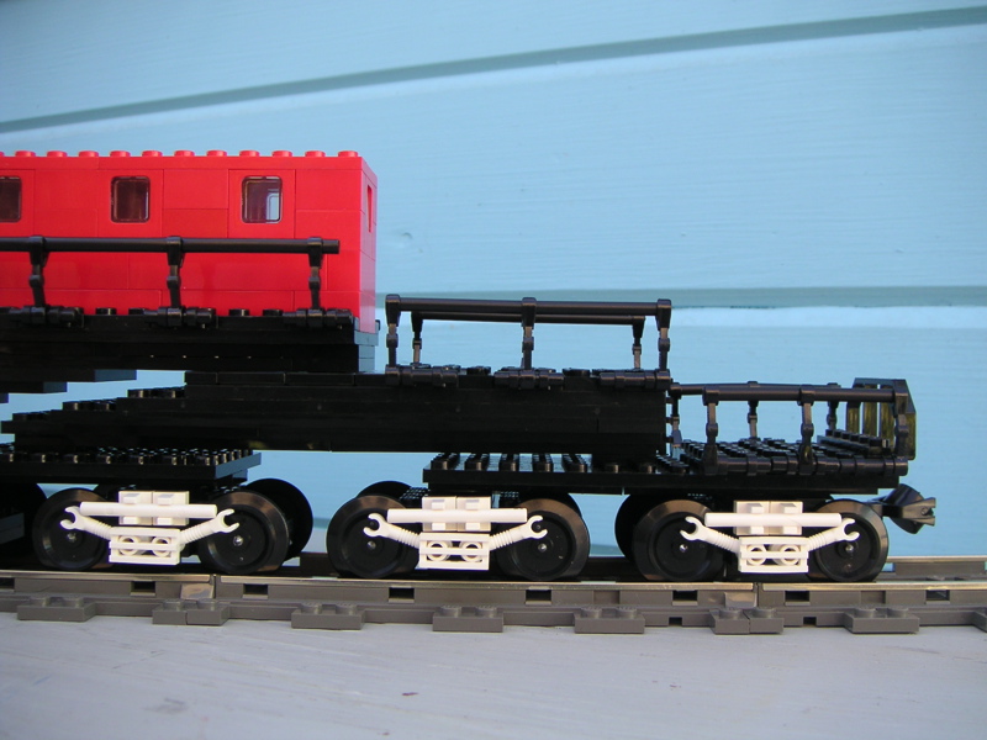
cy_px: 370
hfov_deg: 49.0
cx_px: 494
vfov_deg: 37.7
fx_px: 1083
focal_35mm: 38
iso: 50
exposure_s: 1/125
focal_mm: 6
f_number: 2.8
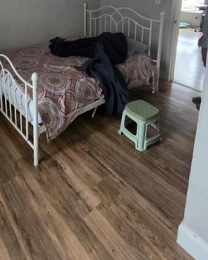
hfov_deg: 54.2
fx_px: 192
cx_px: 53
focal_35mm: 25
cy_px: 25
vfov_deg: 58.1
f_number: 2.2
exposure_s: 1/30
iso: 1250
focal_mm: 2.2
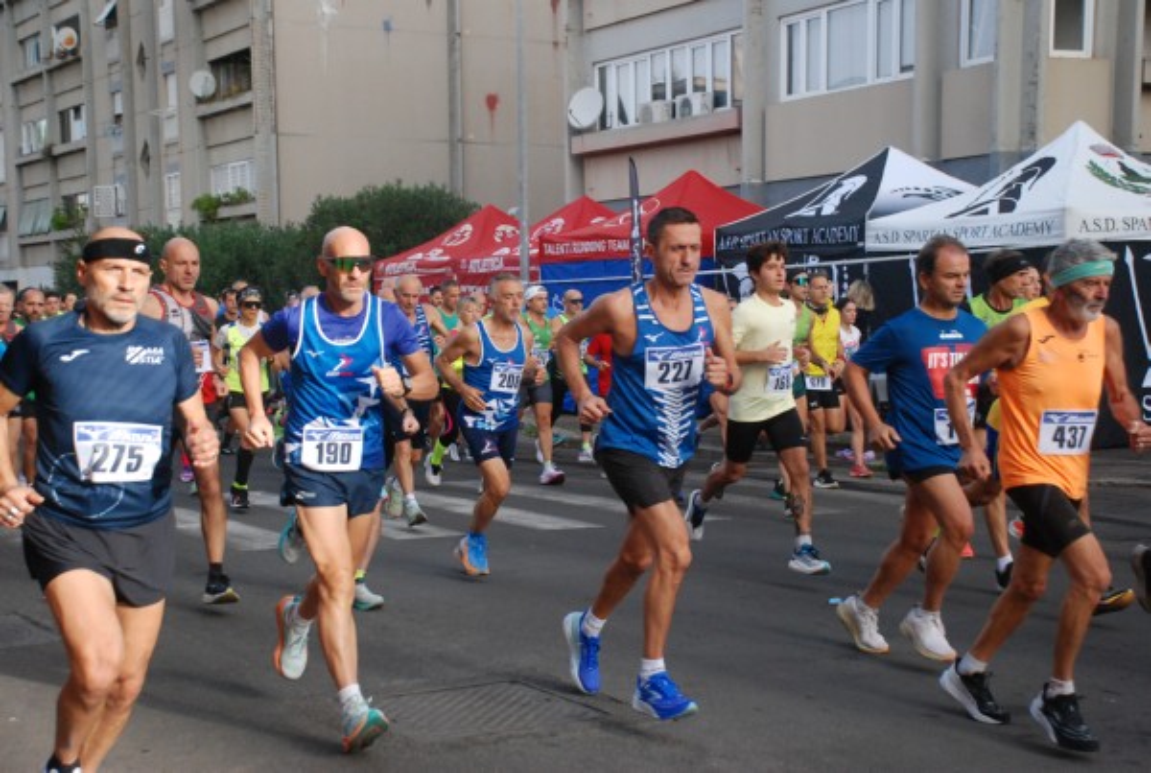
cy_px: 386
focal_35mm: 57
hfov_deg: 35.0
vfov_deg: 23.9
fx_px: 1826
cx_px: 576
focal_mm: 38
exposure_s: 1/1250
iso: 1000
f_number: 4.5
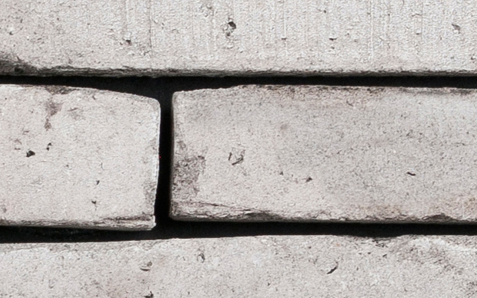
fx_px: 3224
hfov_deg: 8.2
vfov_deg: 5.2
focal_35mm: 248
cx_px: -300
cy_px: 613
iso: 100
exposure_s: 1/125
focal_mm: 40
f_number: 11
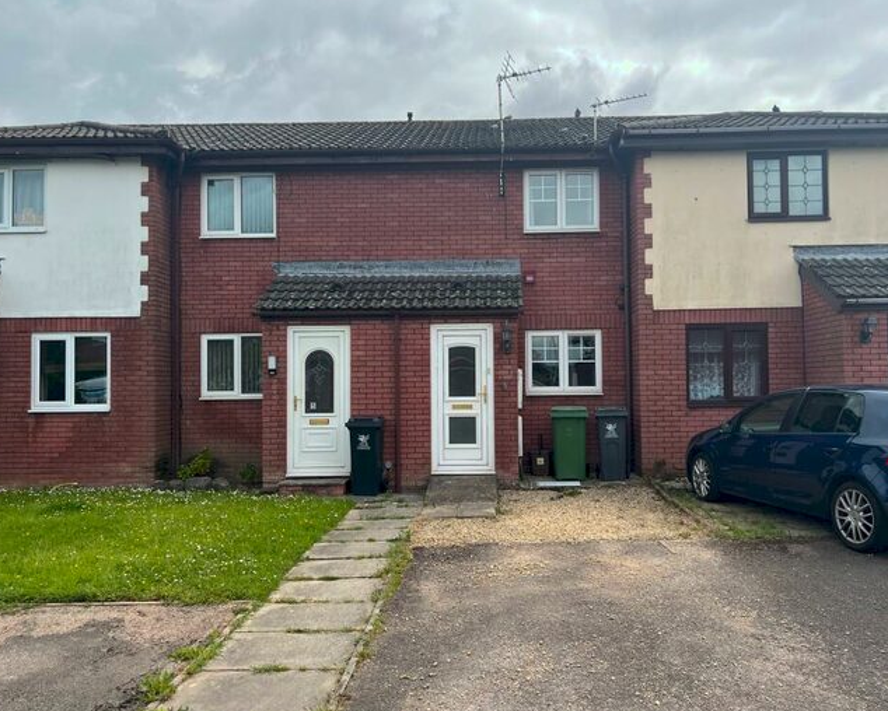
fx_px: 736
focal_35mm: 28
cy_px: 360
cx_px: 471
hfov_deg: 62.1
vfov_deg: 51.6
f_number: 1.5
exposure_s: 1/3460
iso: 50
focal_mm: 5.7
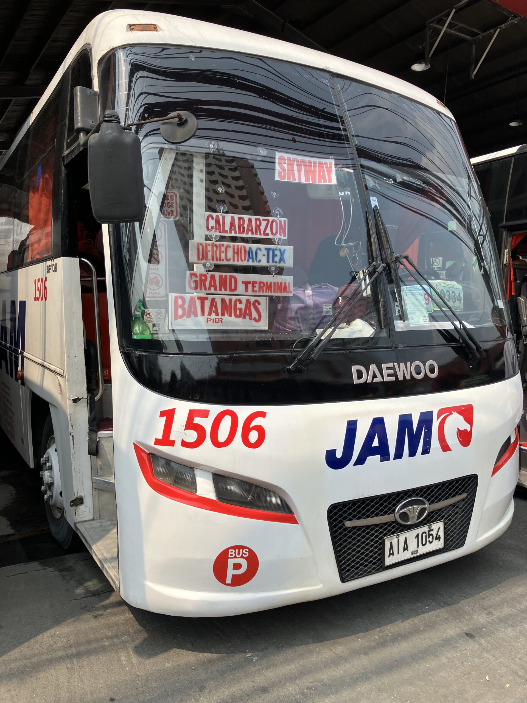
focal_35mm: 28
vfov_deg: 63.4
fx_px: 568
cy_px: 352
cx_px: 264
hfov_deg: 49.7
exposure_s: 1/1312
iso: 32
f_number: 1.8
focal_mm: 3.99
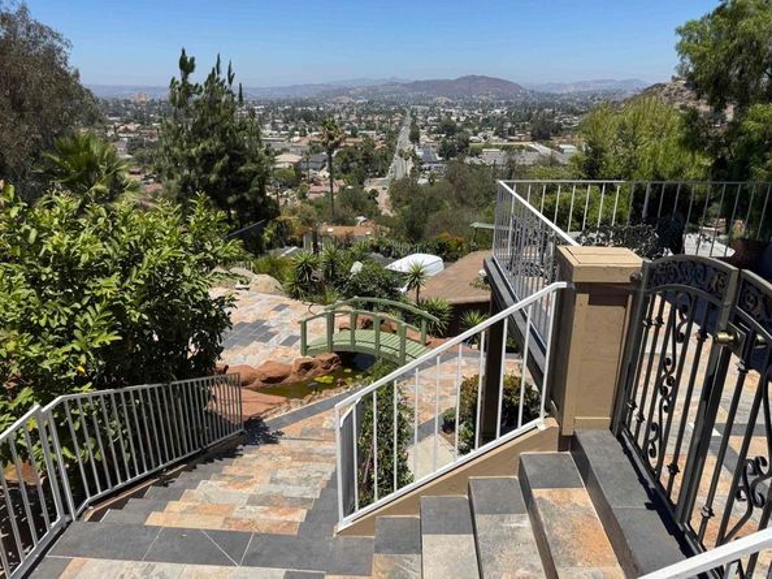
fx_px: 535
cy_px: 290
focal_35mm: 24
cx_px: 386
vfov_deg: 56.8
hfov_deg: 71.6
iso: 80
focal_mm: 6.76
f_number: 1.78
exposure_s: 1/4950
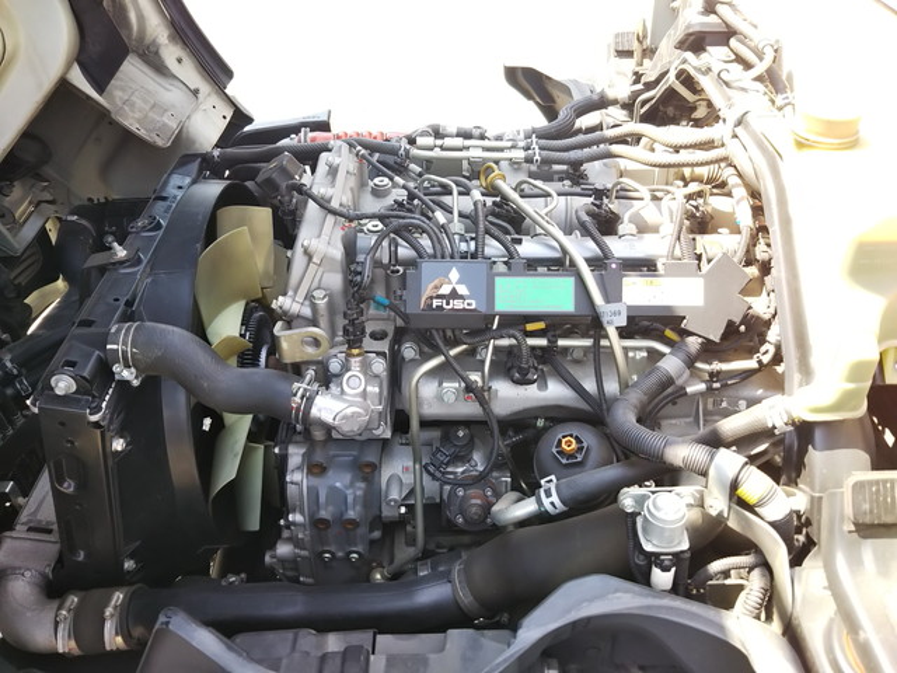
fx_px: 777
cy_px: 336
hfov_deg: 60.0
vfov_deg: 46.8
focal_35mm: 30
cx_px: 448
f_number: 2.2
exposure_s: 1/120
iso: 25
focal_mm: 4
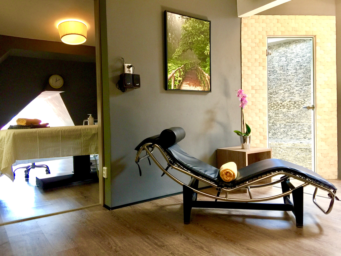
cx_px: 170
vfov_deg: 48.2
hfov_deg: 61.7
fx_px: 286
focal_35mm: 29
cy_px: 128
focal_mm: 4.15
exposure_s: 1/17
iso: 50
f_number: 2.2
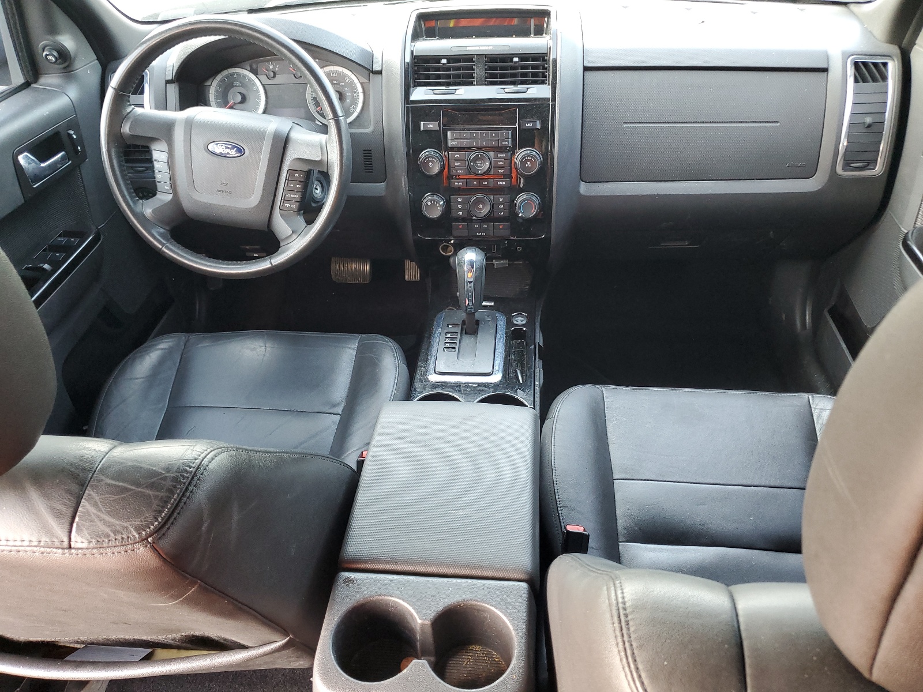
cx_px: 462
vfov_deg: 53.1
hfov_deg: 67.3
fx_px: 693
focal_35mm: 26
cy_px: 346
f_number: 1.5
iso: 124
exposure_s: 1/60.2
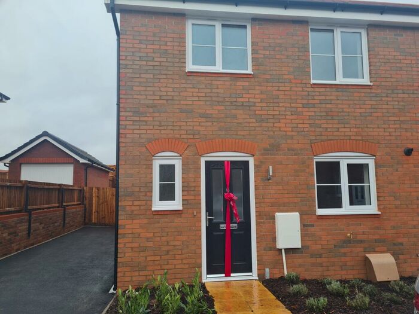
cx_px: 210
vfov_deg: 53.1
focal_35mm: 26
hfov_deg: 67.3
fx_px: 315
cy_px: 157
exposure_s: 1/251
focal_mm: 5.4
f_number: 1.8
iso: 50
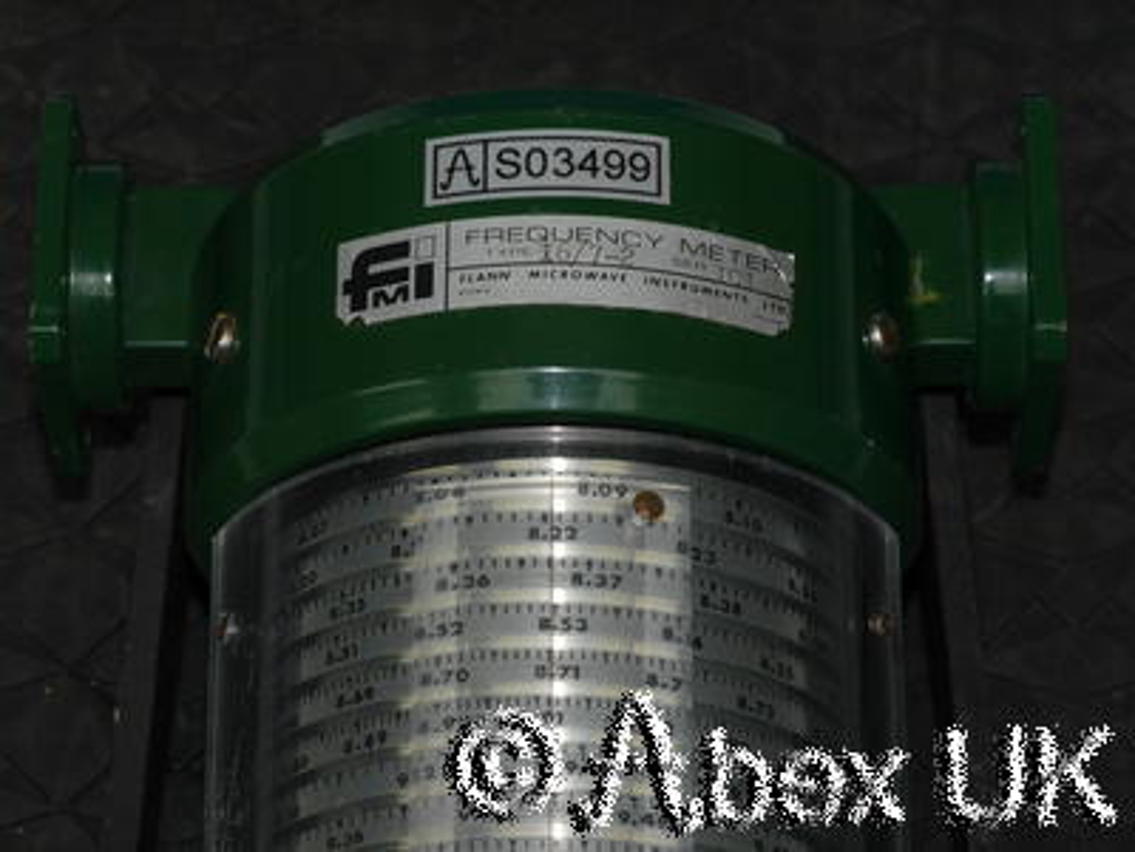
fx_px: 4787
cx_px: 568
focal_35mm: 146
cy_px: 426
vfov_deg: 10.2
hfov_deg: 13.5
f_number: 11
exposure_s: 1/60
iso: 400
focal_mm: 73
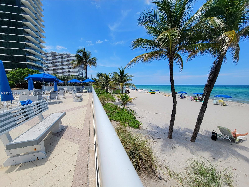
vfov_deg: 89.9
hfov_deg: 106.2
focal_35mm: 13
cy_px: 94
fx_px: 94
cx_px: 124
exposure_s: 1/3333
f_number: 2.2
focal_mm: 2.2
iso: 50
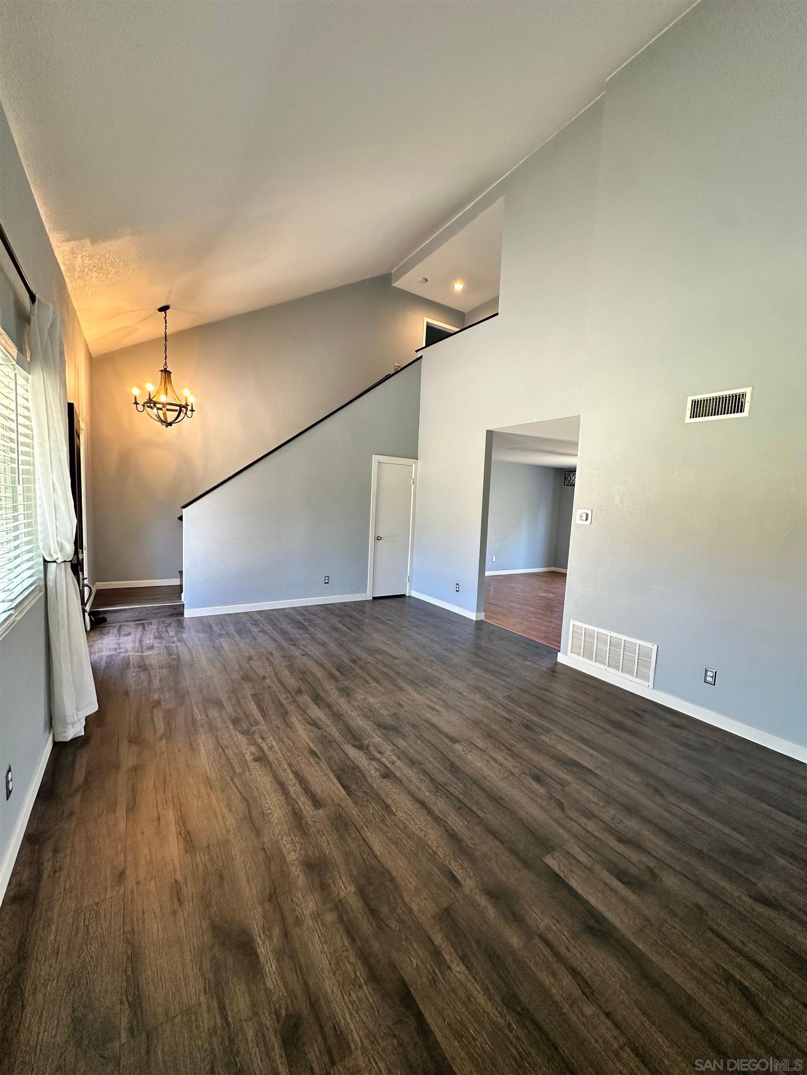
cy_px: 538
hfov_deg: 85.7
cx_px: 404
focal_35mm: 14
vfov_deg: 102.1
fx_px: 435
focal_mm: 2.22
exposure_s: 1/60
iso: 160
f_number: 2.2
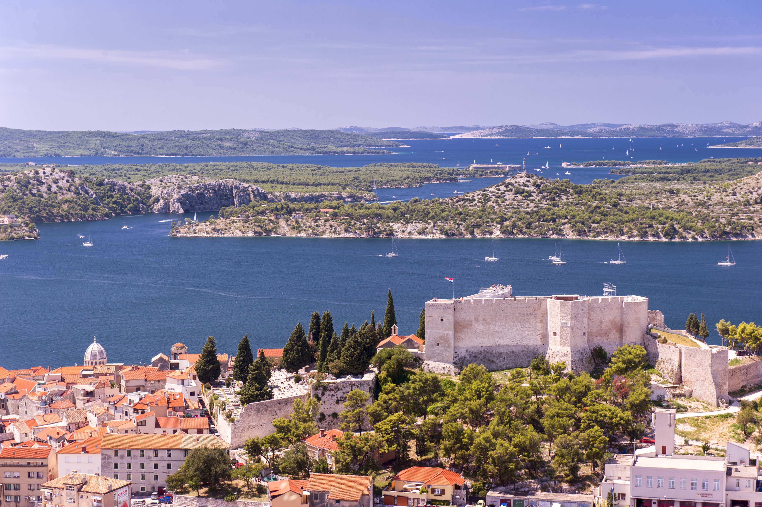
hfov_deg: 28.9
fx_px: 1481
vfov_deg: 19.4
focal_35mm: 70
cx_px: 381
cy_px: 254
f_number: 9
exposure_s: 1/80
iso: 200
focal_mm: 70
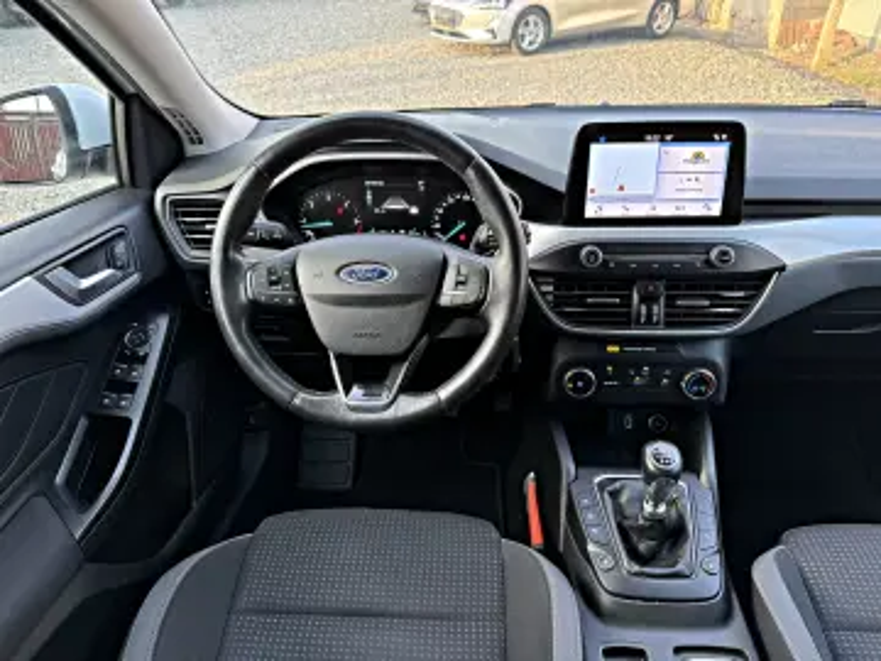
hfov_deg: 71.6
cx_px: 440
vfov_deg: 56.8
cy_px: 330
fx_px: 611
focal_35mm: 24
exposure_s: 1/90
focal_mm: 6.76
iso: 200
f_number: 1.78
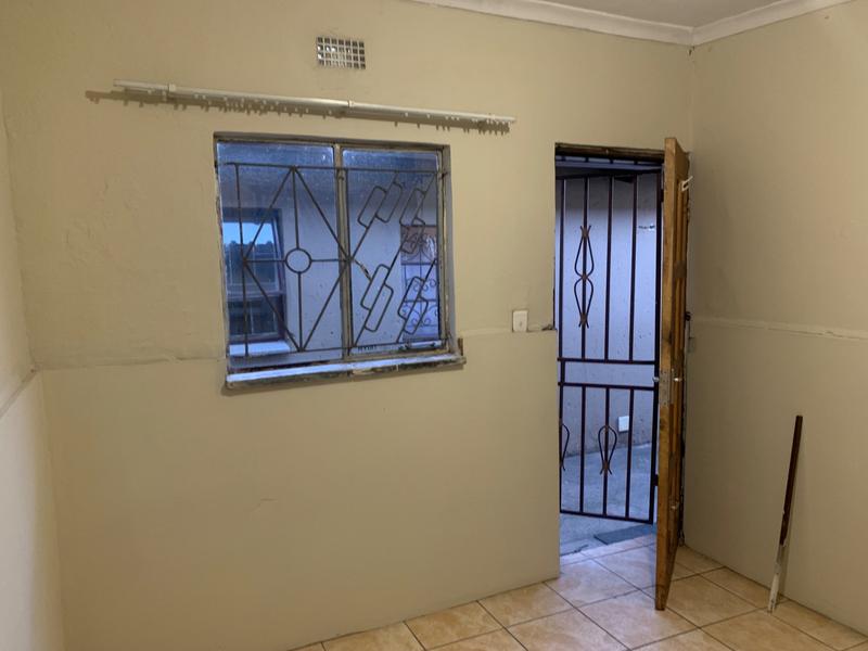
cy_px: 326
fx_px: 652
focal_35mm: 26
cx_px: 434
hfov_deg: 67.3
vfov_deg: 53.1
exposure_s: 1/40
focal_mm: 4.25
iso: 400
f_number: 1.8
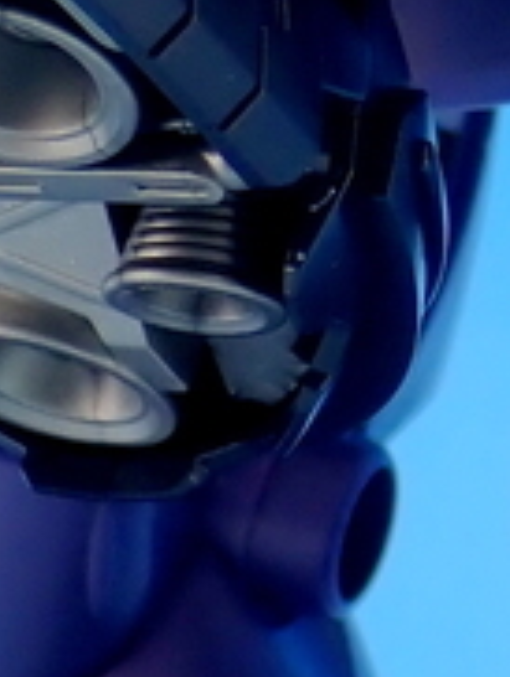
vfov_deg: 4.3
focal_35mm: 461
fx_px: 9035
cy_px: 7
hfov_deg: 3.2
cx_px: 454
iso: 100
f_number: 4.3
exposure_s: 1/10
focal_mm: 14.62
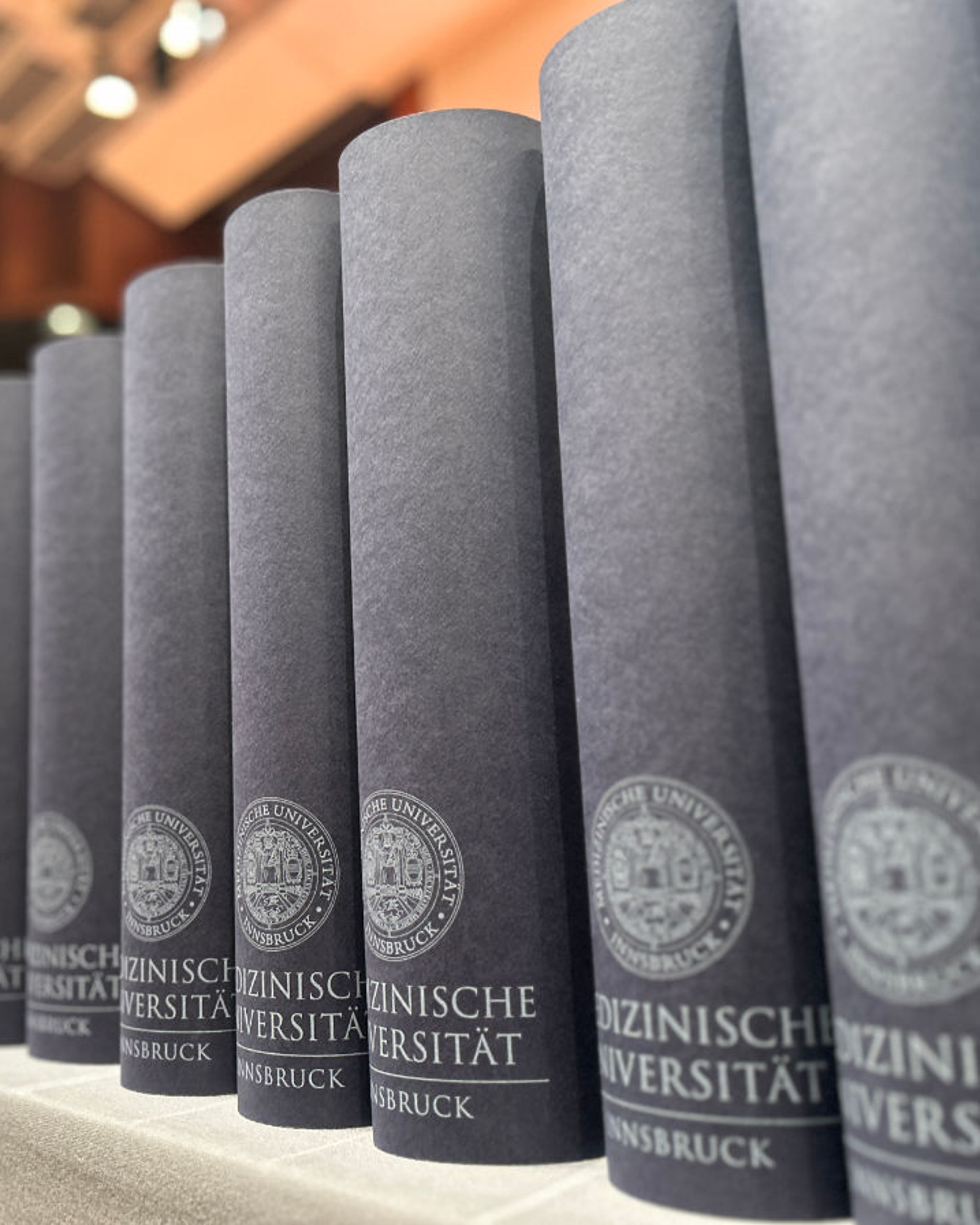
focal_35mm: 34
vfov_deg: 52.8
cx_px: 313
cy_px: 611
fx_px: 1232
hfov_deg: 42.7
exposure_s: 1/60
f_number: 1.5
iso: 400
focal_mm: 5.7
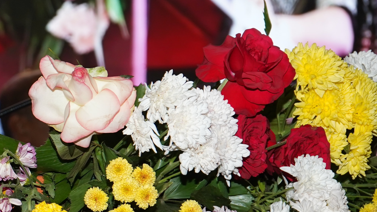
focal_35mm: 163
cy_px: 130
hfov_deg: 12.5
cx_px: -187
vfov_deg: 7.4
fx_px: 1629
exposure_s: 1/125
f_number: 5.6
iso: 640
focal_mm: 51
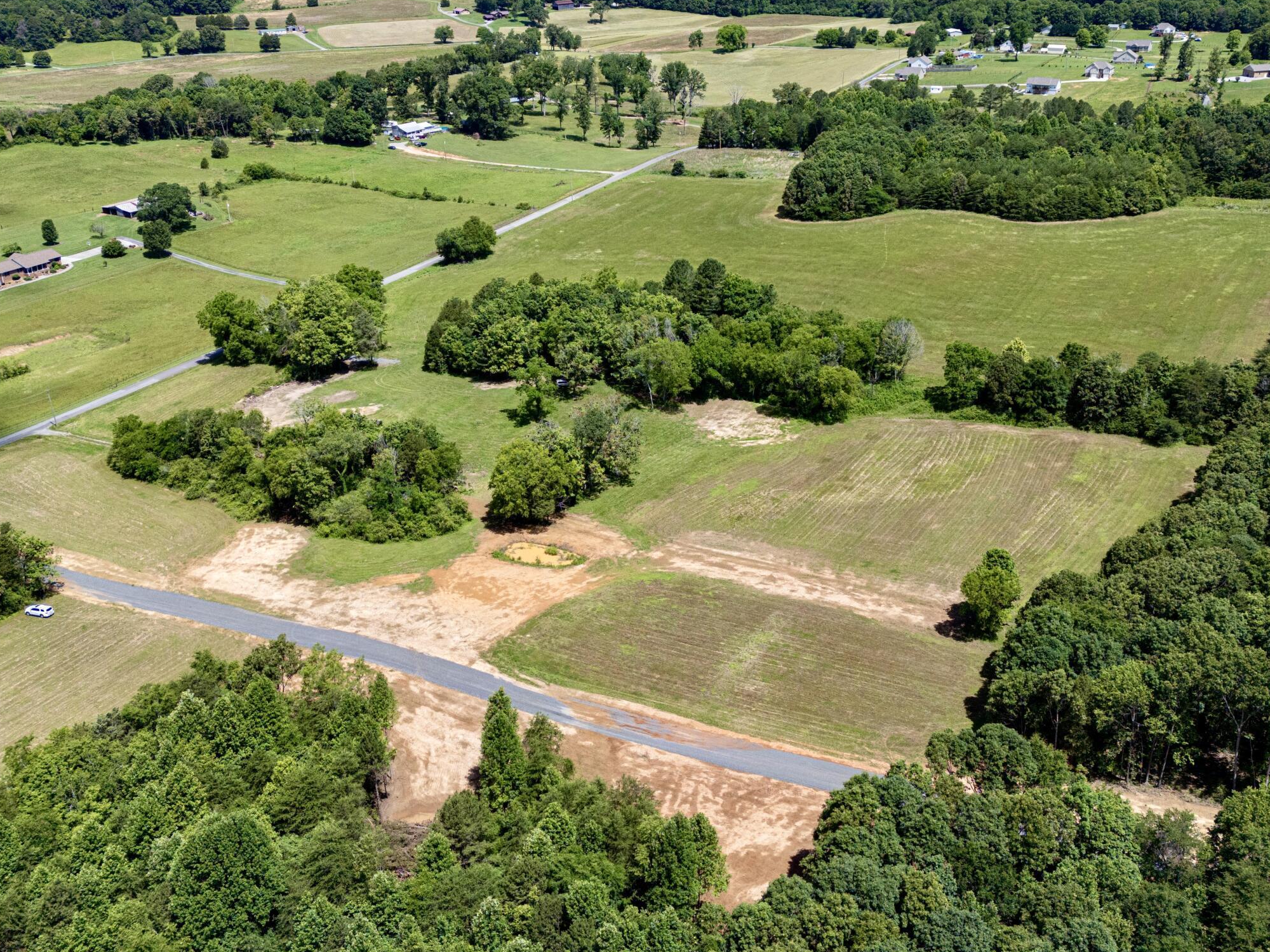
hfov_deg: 51.3
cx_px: 689
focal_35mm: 36
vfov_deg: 39.6
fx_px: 1321
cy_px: 451
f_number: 1.7
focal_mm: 6.72
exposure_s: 1/2000
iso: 110
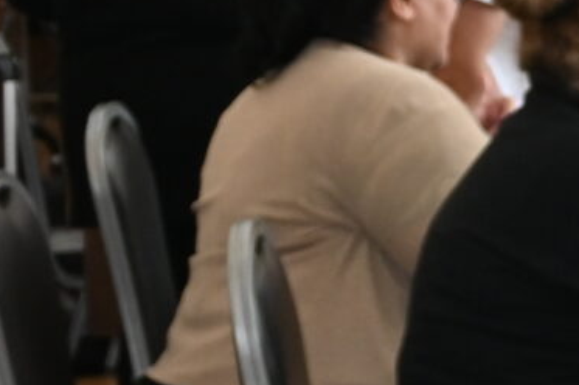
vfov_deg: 6.3
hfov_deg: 8.6
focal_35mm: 216
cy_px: -1
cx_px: 1447
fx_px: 3478
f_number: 4
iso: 450
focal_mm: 21
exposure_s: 1/60
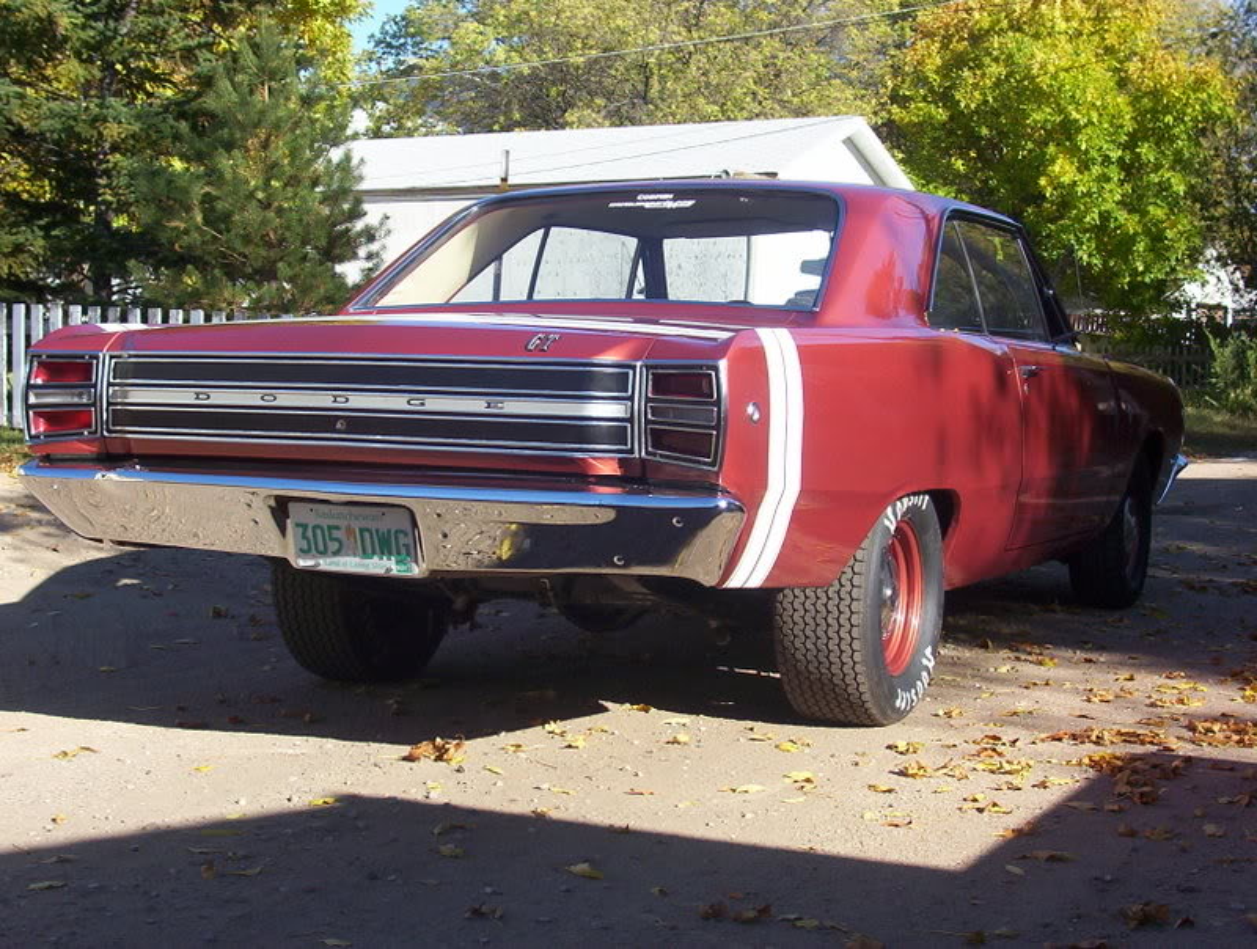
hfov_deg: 29.3
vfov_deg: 22.3
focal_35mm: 66
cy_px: 474
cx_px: 628
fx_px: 2402
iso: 100
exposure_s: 1/864
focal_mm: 8.74
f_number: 3.26
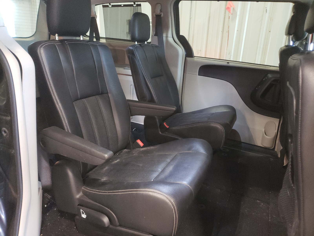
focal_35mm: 26
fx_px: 236
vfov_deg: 53.1
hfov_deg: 67.3
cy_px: 118
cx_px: 157
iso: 475
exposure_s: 1/30
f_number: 1.5
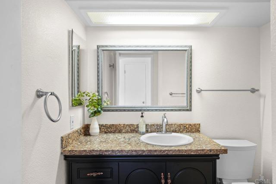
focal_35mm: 22
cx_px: 138
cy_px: 92
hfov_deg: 79.3
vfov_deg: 57.7
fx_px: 167
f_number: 8
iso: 100
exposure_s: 1.6
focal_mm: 14.5
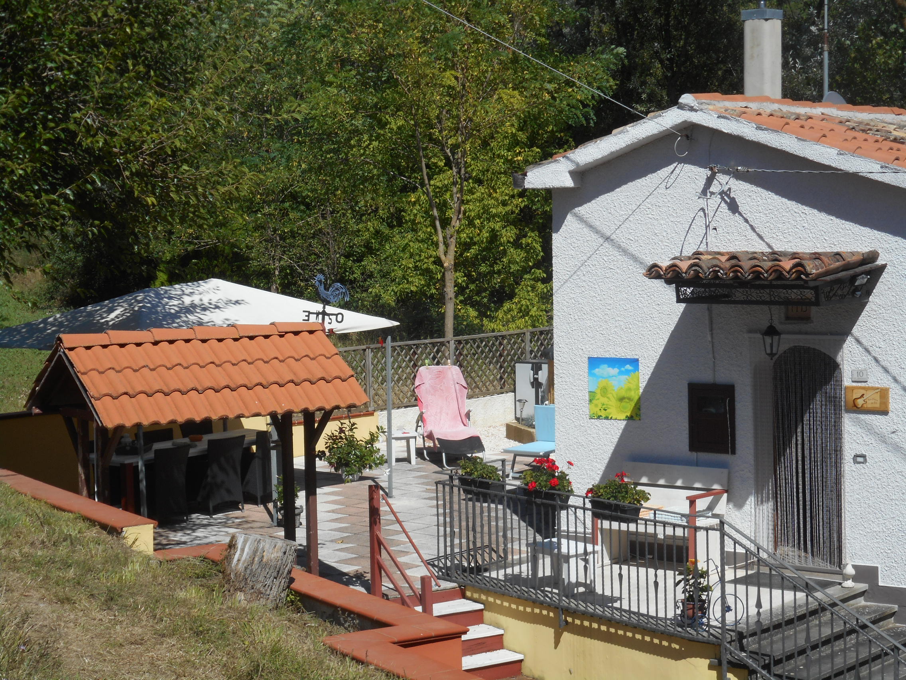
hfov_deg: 25.3
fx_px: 2015
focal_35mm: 77
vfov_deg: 19.1
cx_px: 453
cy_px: 340
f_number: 5.5
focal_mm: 13.8
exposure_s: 1/500
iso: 80
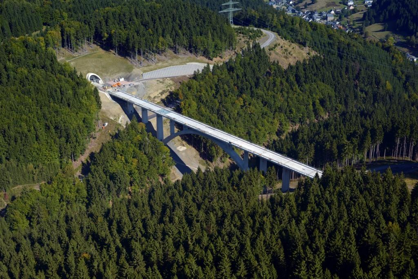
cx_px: 209
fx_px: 581
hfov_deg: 39.6
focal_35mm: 50
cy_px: 140
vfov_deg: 27.0
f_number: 4.5
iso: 100
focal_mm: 50
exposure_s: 1/1000
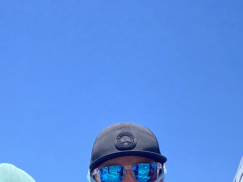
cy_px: 237
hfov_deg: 20.2
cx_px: 81
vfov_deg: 14.6
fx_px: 681
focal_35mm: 97
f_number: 1.8
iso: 32
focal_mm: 4.25
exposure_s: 1/3125
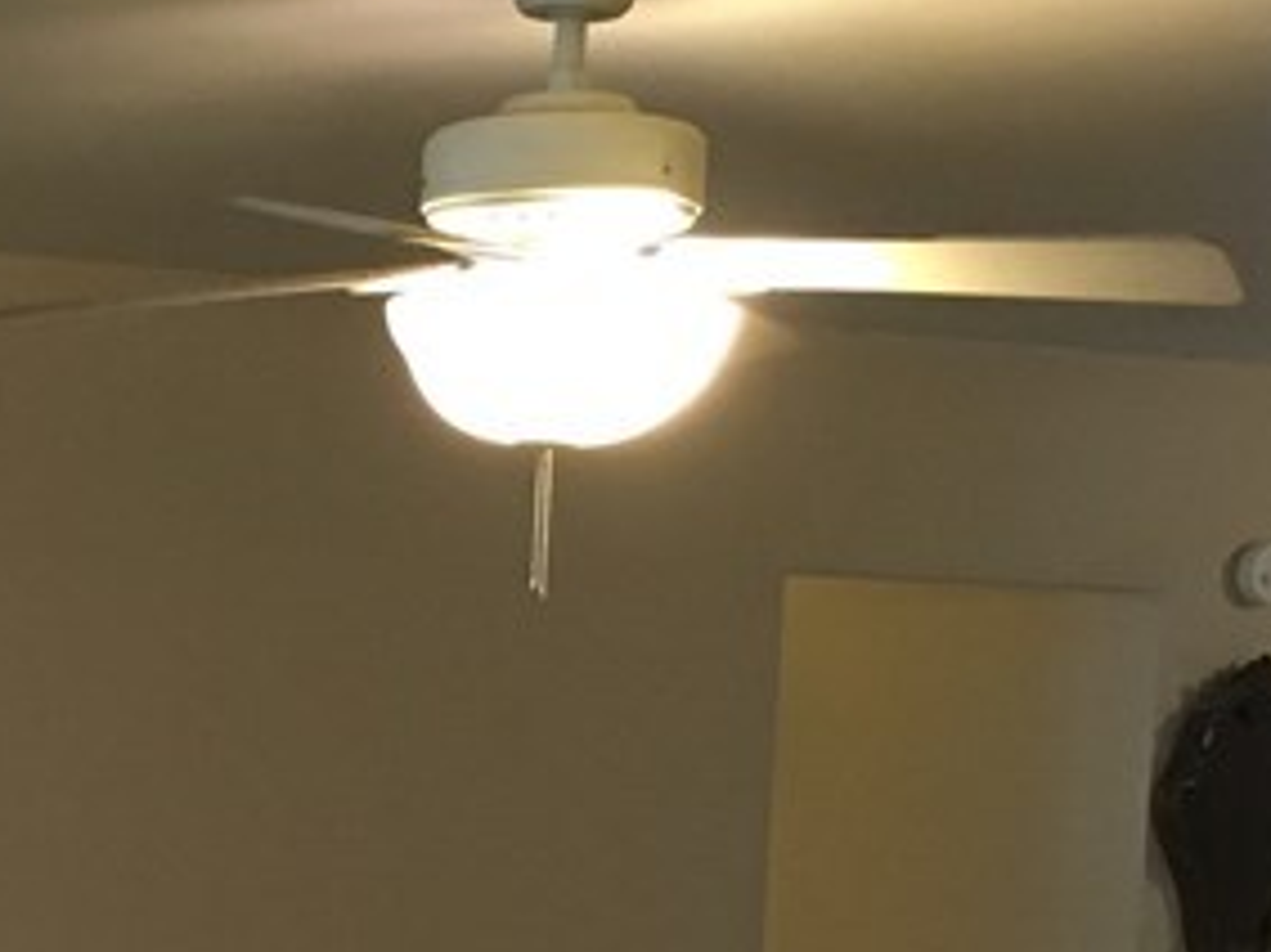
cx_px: -350
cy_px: 1168
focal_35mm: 105
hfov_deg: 17.6
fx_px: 3854
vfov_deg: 13.7
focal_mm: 4.15
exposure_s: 1/30
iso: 100
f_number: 2.2
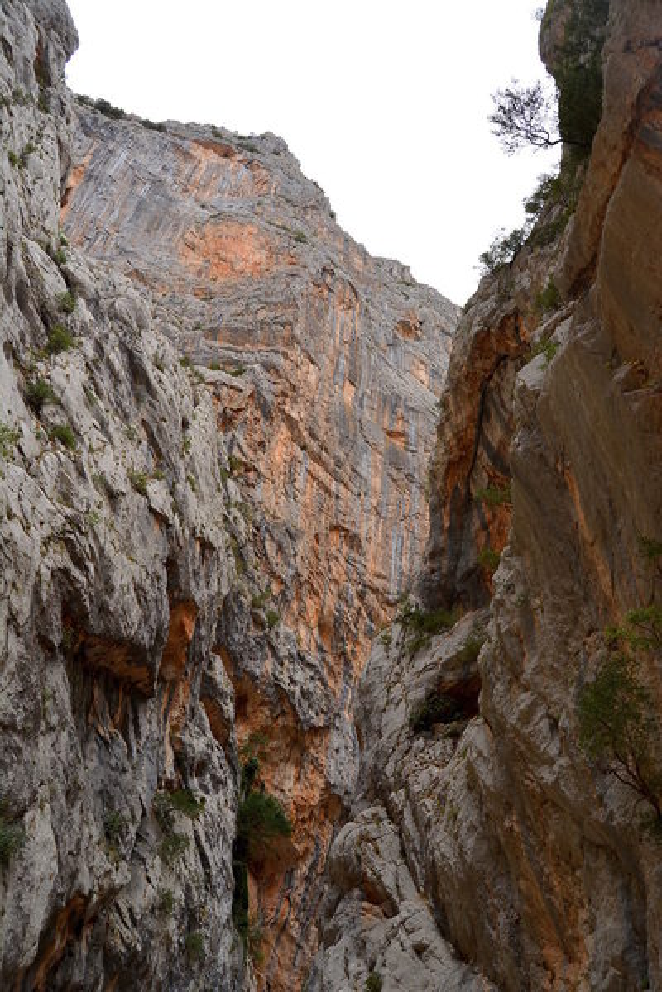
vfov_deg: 67.4
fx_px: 745
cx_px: 331
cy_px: 496
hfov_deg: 47.9
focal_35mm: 27
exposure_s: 1/200
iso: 100
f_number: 6.3
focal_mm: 18
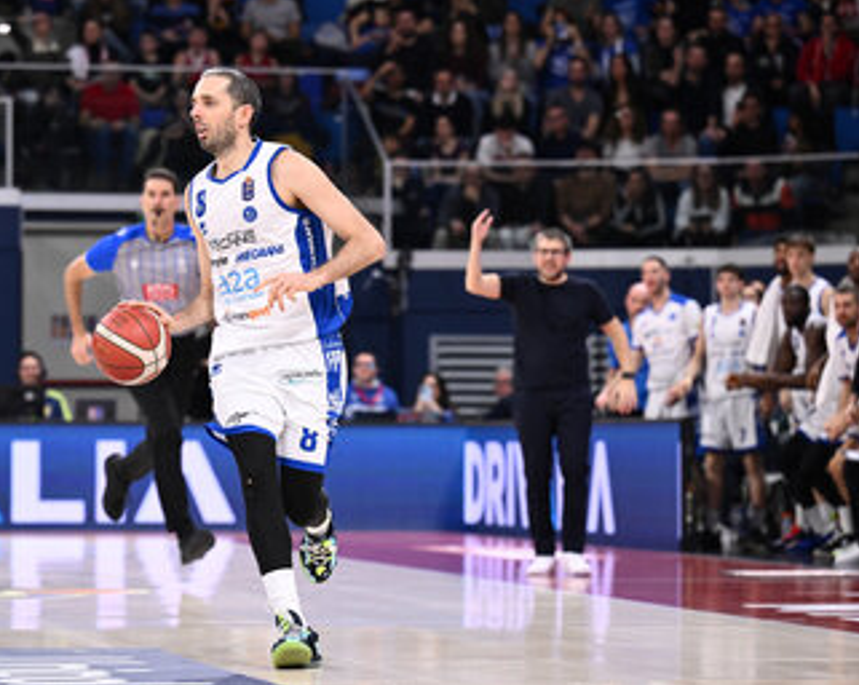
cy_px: 342
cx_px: 340
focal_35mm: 137
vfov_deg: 11.2
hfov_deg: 14.1
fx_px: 3479
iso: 2000
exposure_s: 1/1600
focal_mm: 120
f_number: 3.2
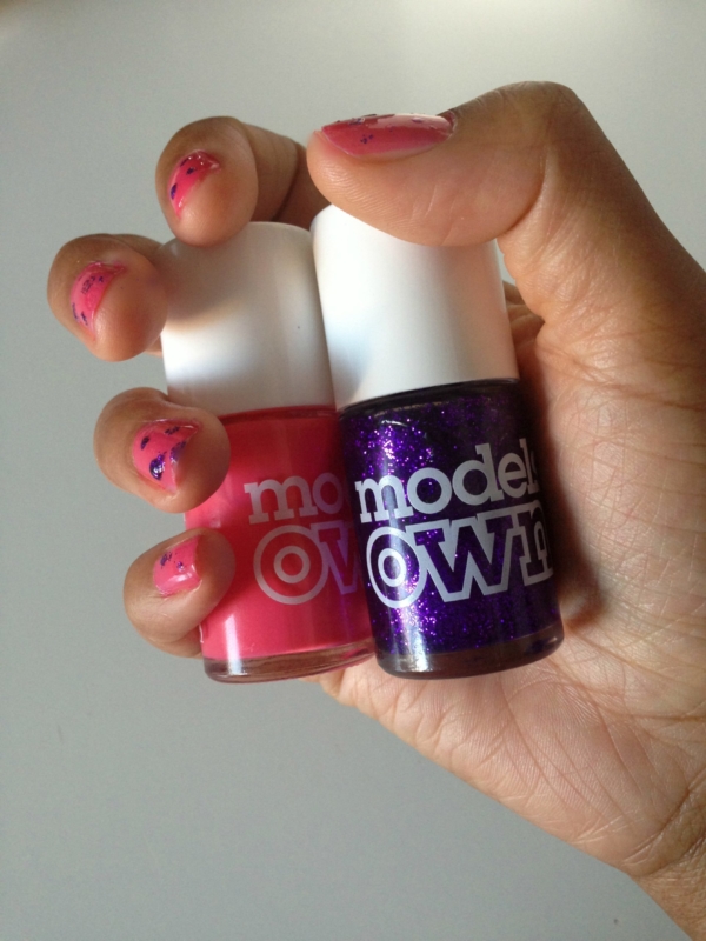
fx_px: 897
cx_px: 353
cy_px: 470
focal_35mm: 33
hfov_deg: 42.9
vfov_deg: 55.4
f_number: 2.4
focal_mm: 4.13
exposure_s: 1/20
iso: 100
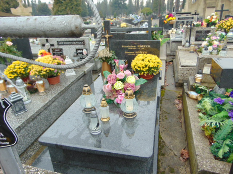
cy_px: 87
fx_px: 168
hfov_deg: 69.4
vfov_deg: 54.9
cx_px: 116
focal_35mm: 25
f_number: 3
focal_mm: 4.5
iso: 80
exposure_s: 1/60
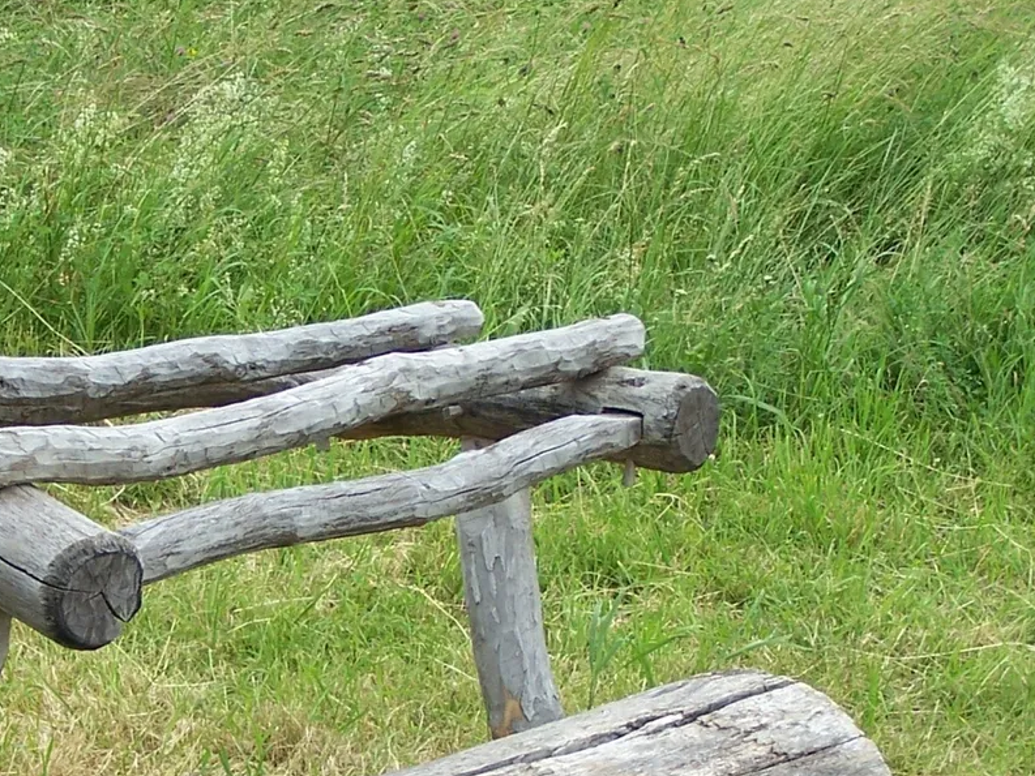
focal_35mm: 119
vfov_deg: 12.4
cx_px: 294
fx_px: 3559
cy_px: 580
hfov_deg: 16.5
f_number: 3.1
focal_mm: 9.8
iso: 80
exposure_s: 1/250
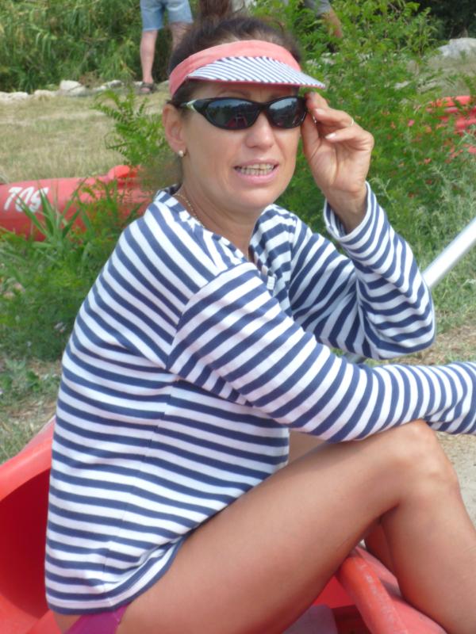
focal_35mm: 140
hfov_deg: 10.6
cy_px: 317
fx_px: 2567
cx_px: 238
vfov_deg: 14.1
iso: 125
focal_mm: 25
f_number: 6.9
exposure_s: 1/125
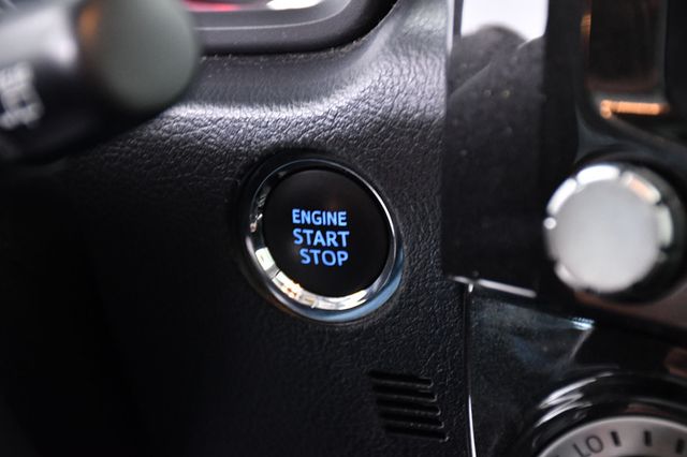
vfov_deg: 11.4
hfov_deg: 17.1
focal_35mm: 120
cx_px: 344
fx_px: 2289
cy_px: 228
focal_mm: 80
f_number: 5.3
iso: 2500
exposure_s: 1/25
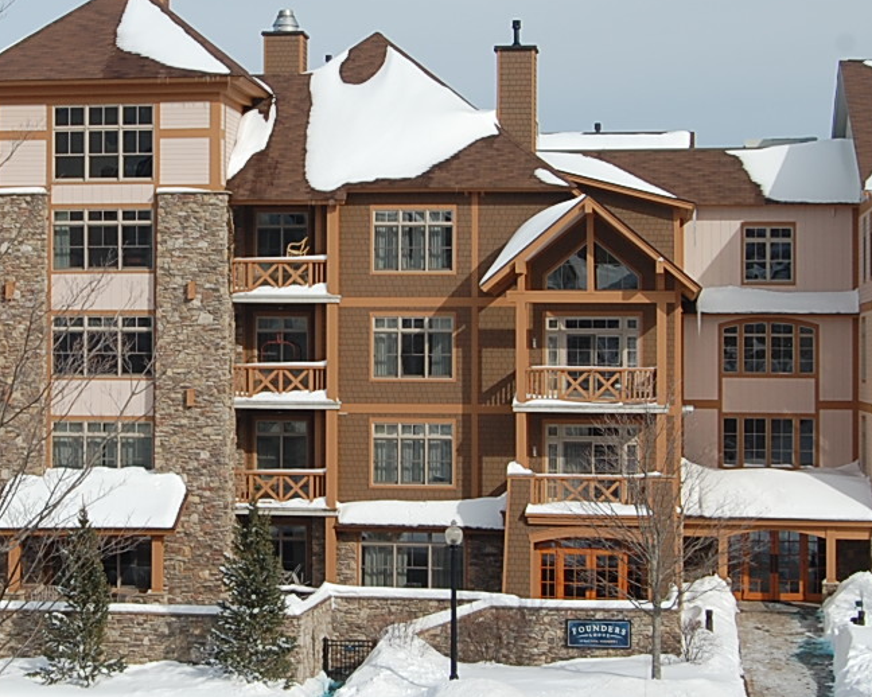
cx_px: 139
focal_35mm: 98
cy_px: 297
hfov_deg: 19.3
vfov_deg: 15.7
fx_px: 2528
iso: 200
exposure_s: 1/400
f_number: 10
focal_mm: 30
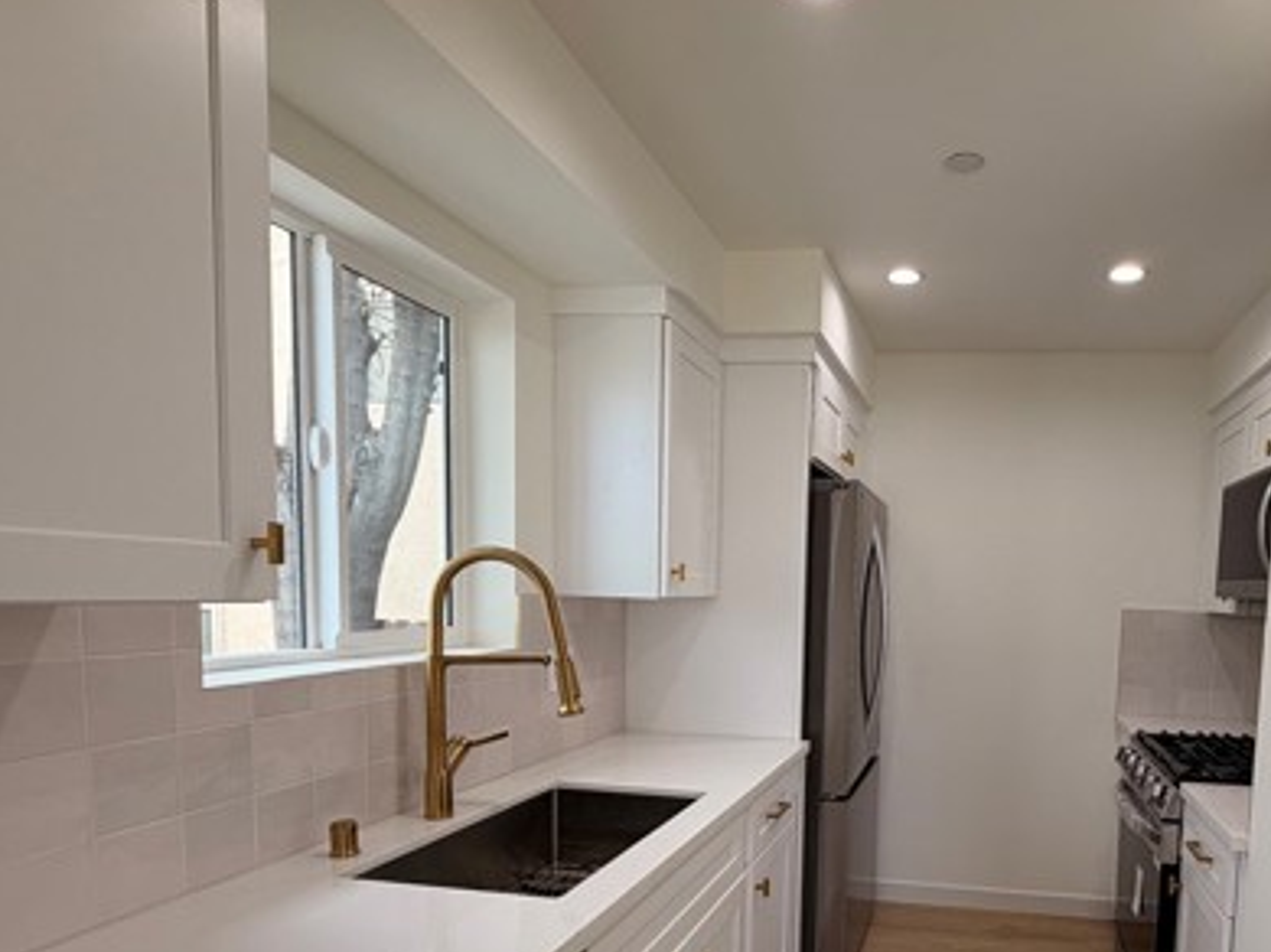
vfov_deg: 57.1
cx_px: 880
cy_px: 662
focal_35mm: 23
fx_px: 844
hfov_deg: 71.1
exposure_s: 1/121
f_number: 2.2
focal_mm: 2.22
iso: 64
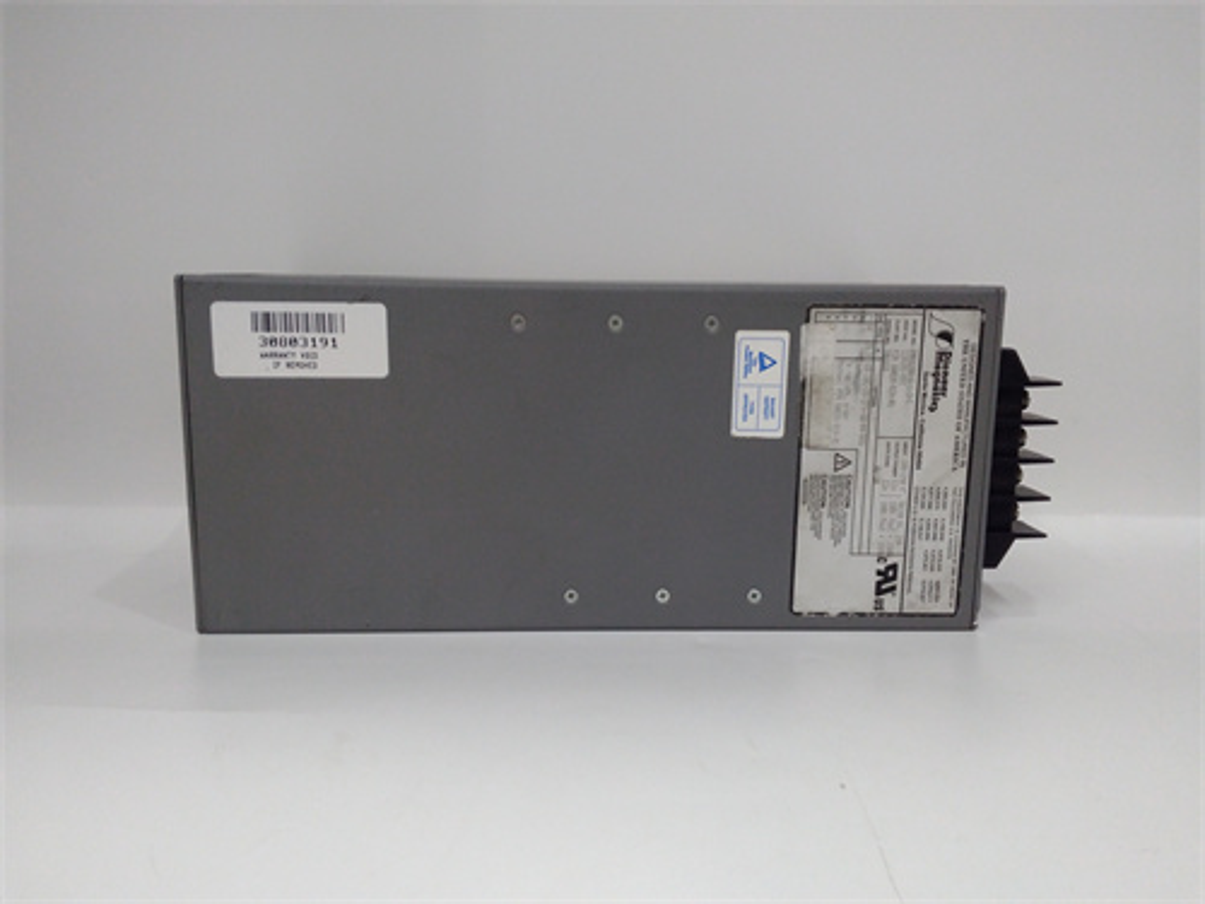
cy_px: 452
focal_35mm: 27
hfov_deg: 65.3
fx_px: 940
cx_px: 602
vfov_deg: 51.4
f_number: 2
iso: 246
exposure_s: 1/33
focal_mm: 3.79
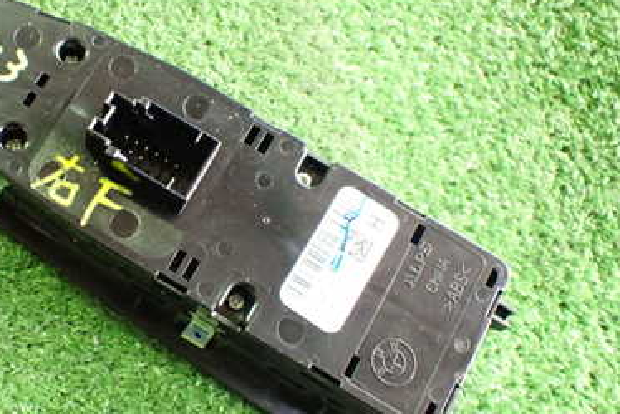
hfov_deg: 38.4
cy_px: 190
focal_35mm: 50
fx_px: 862
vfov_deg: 27.0
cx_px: 141
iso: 800
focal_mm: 5.4
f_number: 2.3
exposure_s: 1/40
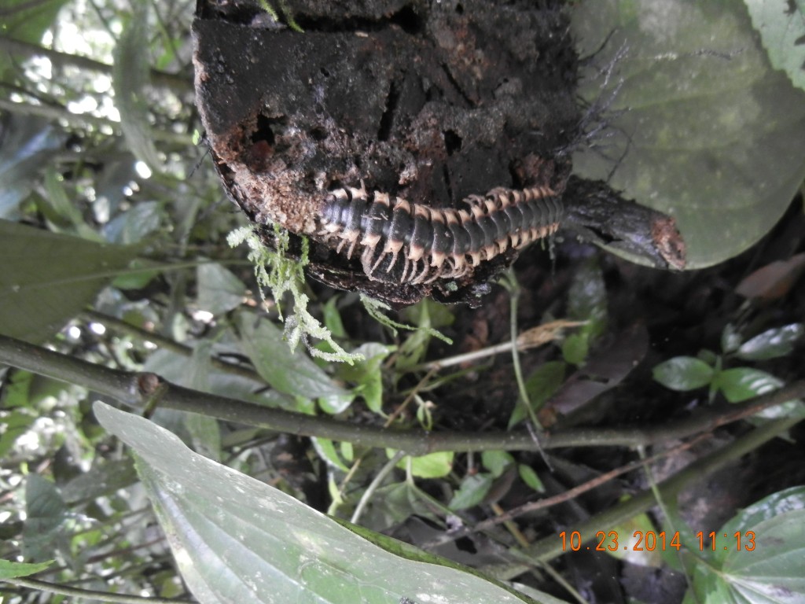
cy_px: 302
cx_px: 402
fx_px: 698
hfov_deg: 60.0
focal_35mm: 30
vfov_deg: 46.8
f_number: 3.5
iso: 200
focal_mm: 5.4
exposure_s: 1/5.4
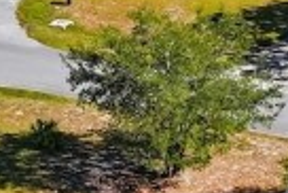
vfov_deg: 7.3
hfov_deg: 10.7
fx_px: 1506
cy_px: 146
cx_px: 364
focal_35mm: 188
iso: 100
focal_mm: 8.7
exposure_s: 1/2500
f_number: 1.8
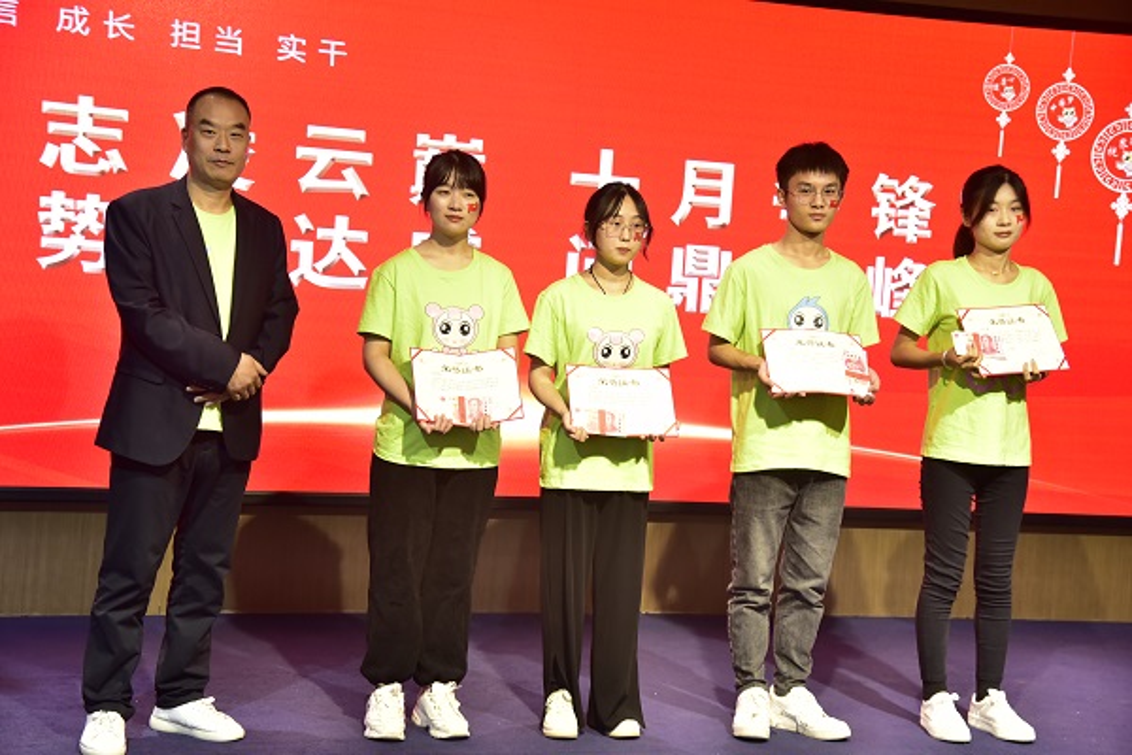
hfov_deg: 34.5
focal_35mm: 58
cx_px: 566
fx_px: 1824
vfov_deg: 23.4
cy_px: 378
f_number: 4.5
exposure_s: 1/80
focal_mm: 58
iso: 1600
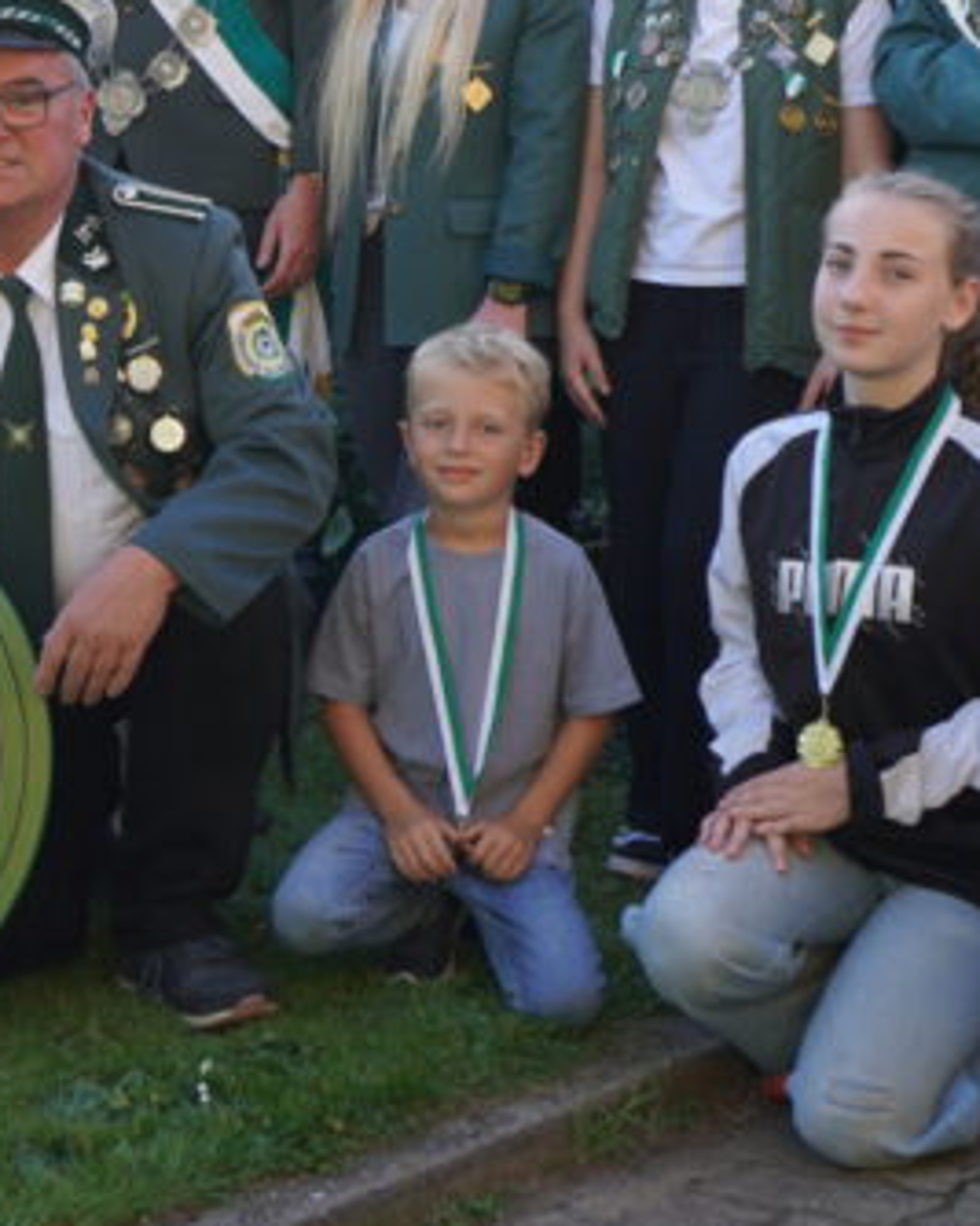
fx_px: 2503
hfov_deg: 22.1
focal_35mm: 69
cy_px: 450
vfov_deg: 27.4
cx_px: 426
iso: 100
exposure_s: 1/160
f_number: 4
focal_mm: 16
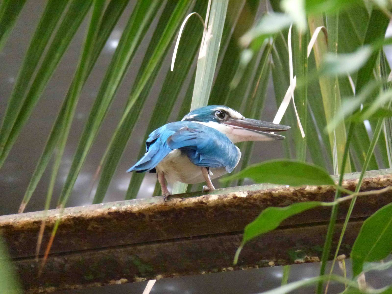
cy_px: 147
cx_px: 196
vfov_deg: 3.9
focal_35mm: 384
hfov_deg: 5.2
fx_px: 4349
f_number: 5.9
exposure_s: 1/20
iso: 800
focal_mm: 68.8
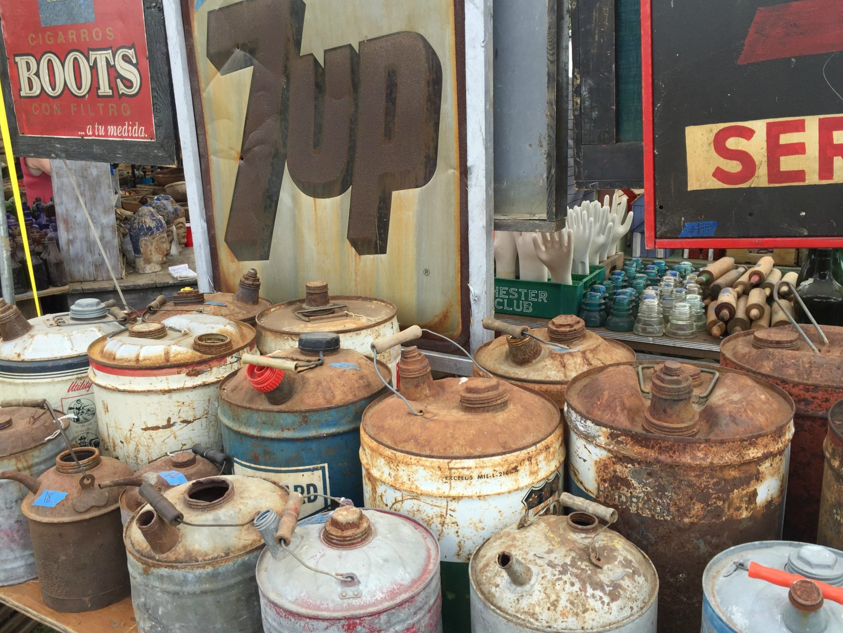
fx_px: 731
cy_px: 311
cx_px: 415
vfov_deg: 46.8
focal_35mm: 30
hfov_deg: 60.0
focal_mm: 4.15
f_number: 2.2
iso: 32
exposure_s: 1/439
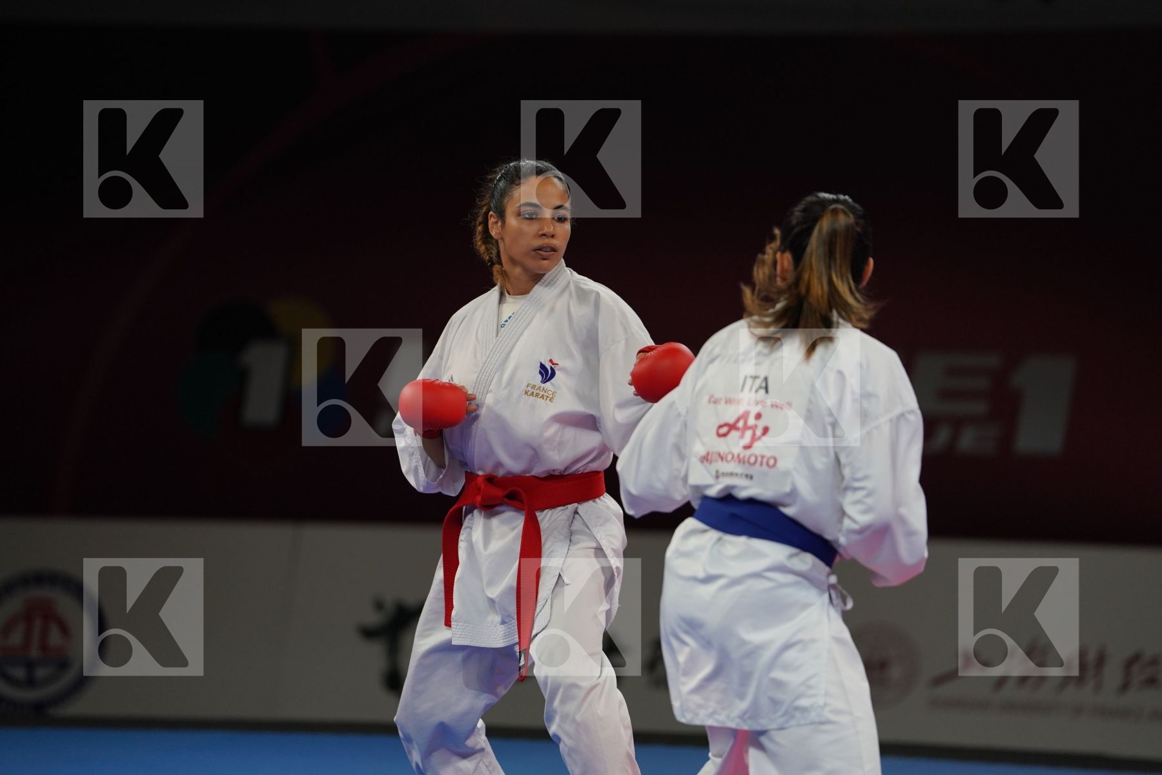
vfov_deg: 6.9
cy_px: 388
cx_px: 581
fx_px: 6391
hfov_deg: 10.4
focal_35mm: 198
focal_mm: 198
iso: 1000
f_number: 2.8
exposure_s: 1/1000
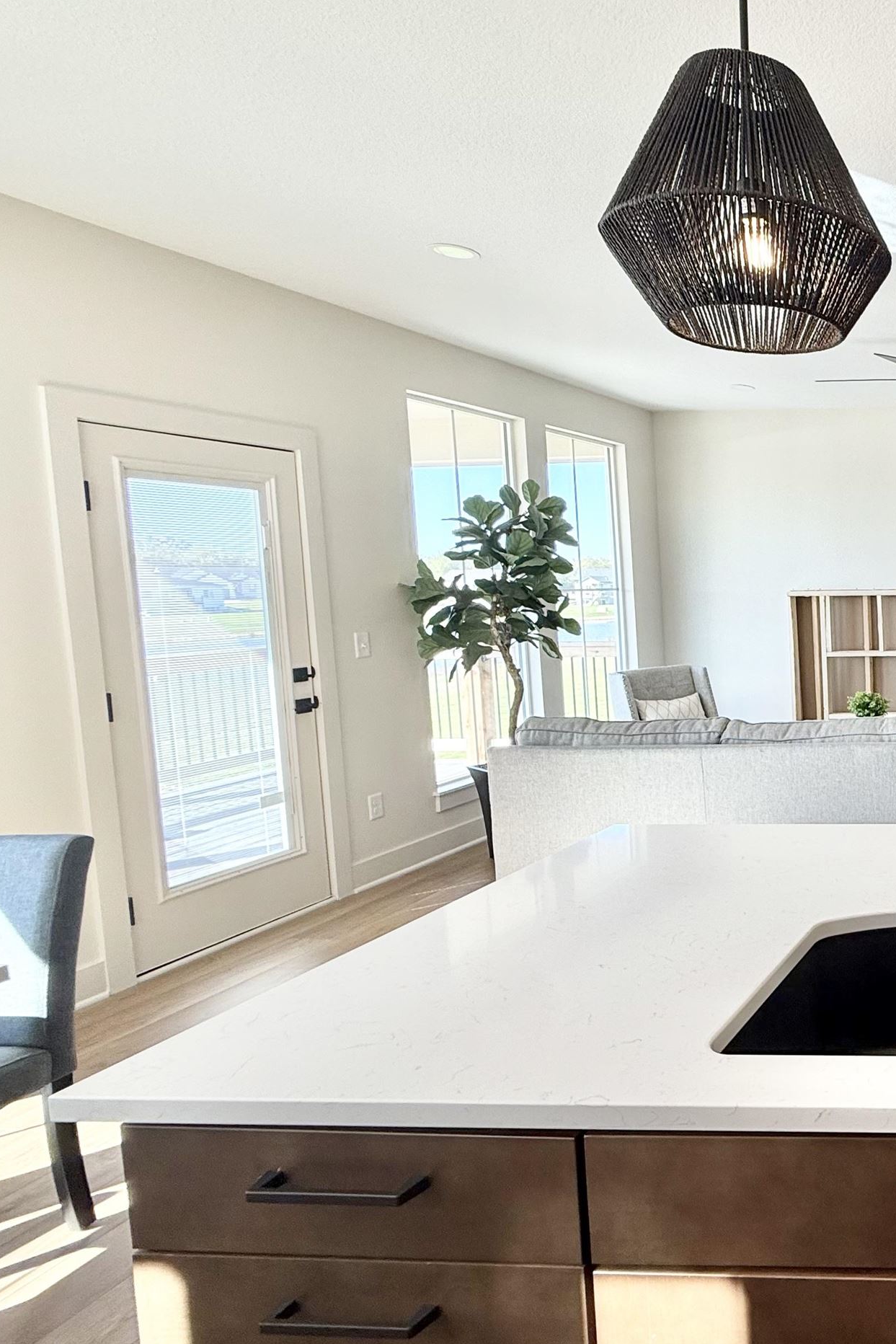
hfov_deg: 38.0
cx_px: 1101
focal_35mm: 24
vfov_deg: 73.7
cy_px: 647
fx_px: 896
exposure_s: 1/120
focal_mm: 2.22
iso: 64
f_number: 2.2
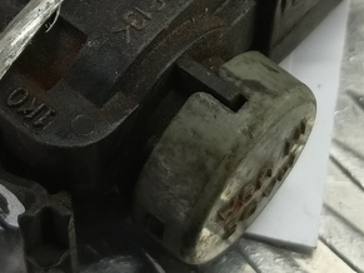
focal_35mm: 81
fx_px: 851
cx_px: 120
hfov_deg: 24.0
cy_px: -6
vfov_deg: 17.7
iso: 133
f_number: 1.6
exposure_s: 1/50
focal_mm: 4.11
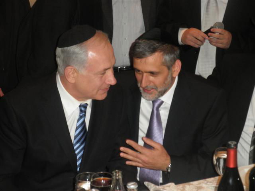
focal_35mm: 73
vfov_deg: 20.2
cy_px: 96
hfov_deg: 26.7
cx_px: 128
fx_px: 538
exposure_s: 1/100
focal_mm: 12.9
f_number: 4
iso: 200
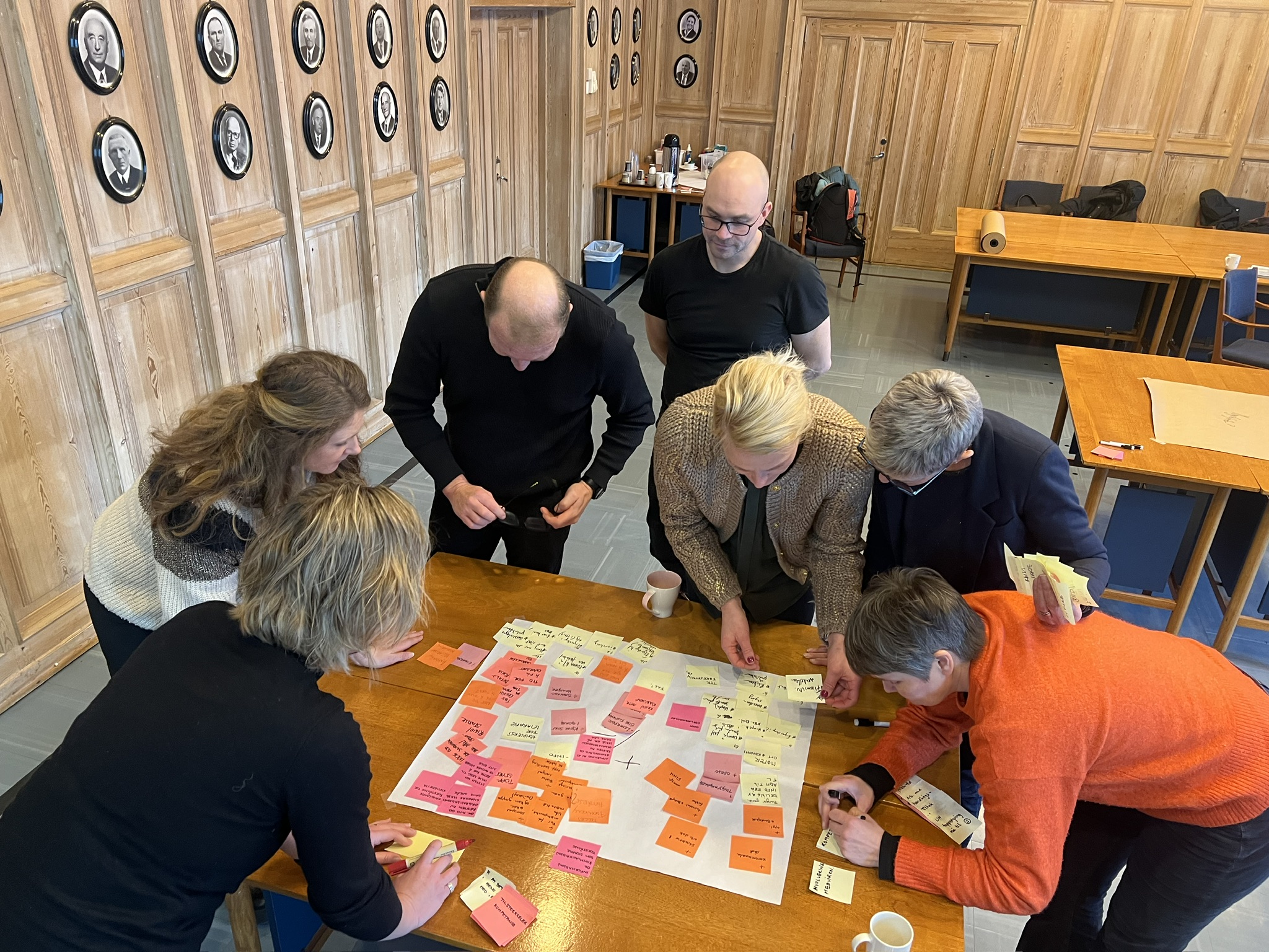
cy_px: 476
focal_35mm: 26
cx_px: 634
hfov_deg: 67.3
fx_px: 953
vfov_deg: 53.1
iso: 250
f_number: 1.5
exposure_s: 1/50
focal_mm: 5.7
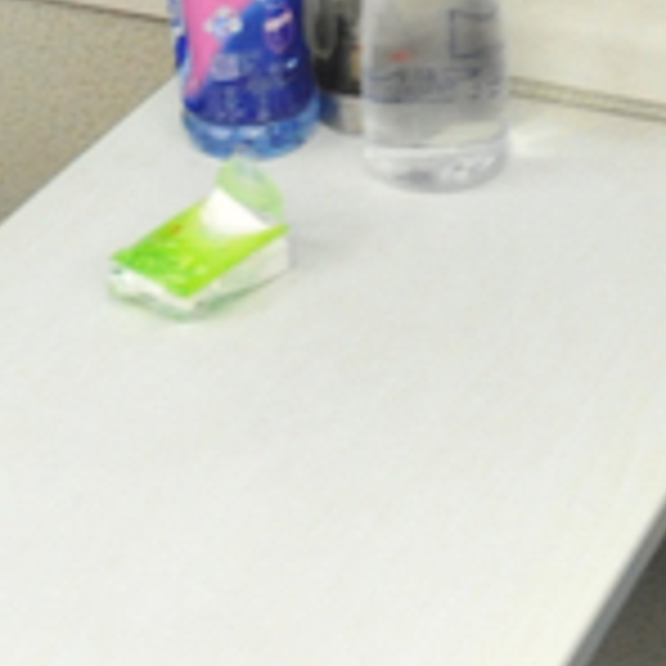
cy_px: 830
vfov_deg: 16.6
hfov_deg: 17.3
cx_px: 472
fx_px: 2177
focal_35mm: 100
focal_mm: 17
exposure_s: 1/8
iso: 3200
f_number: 4
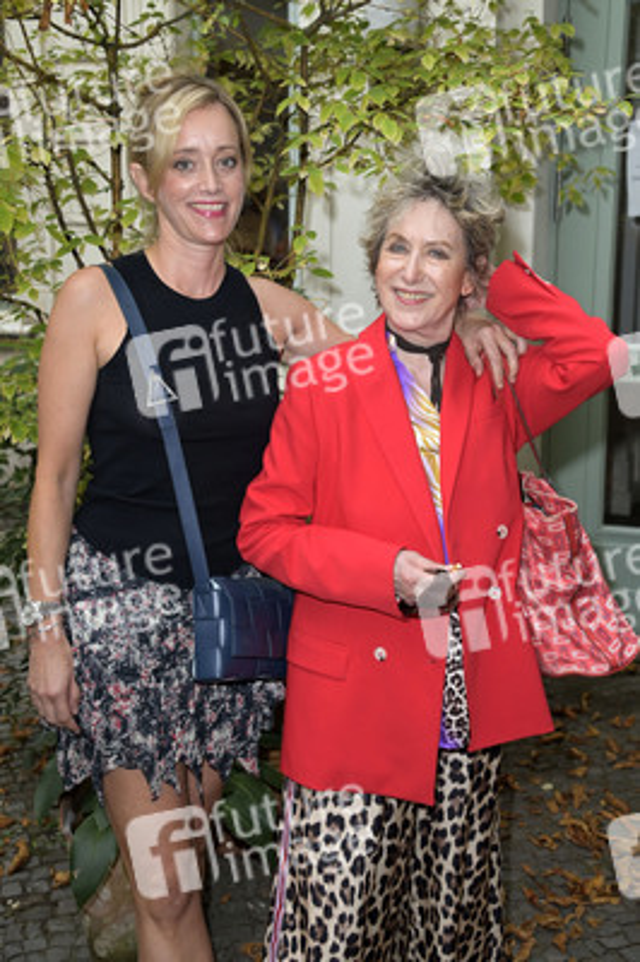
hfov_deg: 28.0
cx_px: 320
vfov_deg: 41.1
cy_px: 481
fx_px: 1282
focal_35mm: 48
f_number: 4.5
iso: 500
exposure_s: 1/200
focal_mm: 48
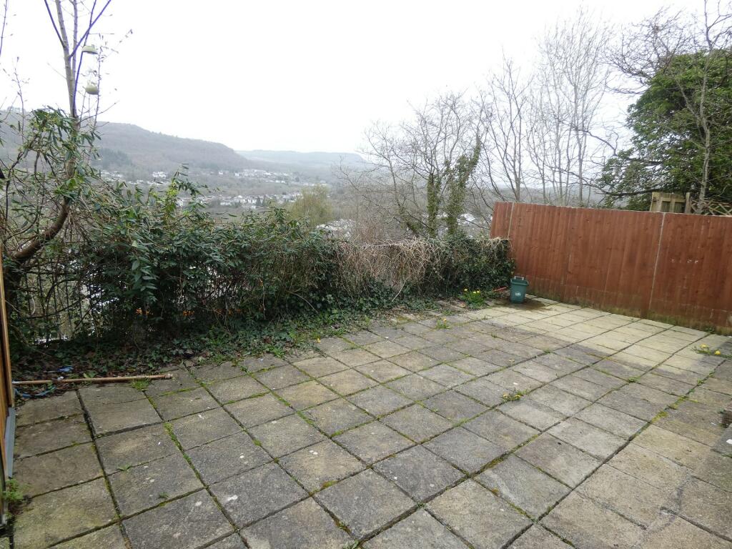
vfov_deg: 66.0
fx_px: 423
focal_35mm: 20
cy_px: 274
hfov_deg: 81.7
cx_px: 366
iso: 80
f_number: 2.8
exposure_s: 1/250
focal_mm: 3.6
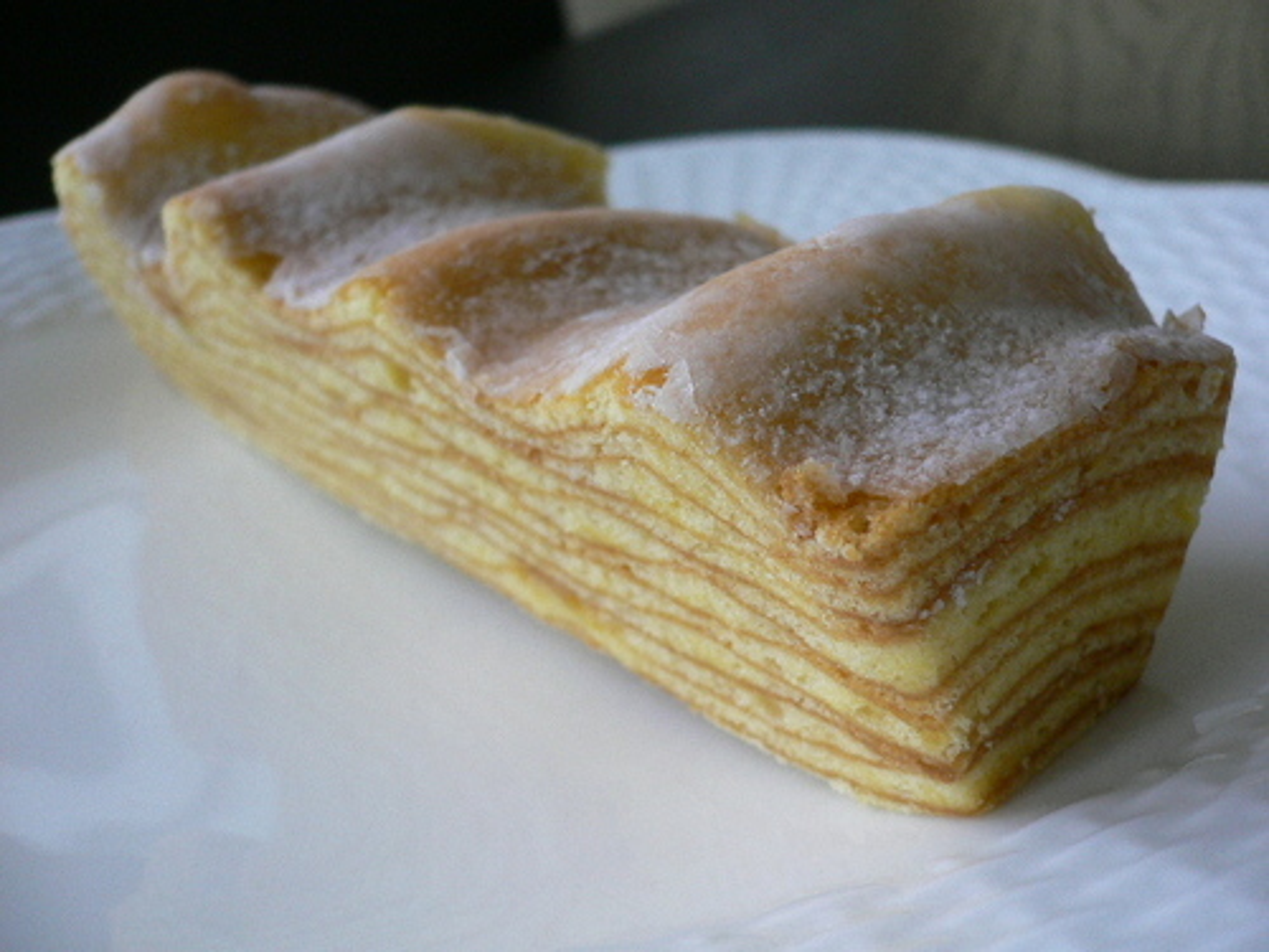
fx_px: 1283
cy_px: 476
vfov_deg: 40.7
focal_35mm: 35
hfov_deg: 52.6
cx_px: 634
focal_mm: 5.8
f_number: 2.8
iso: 100
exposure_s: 1/25
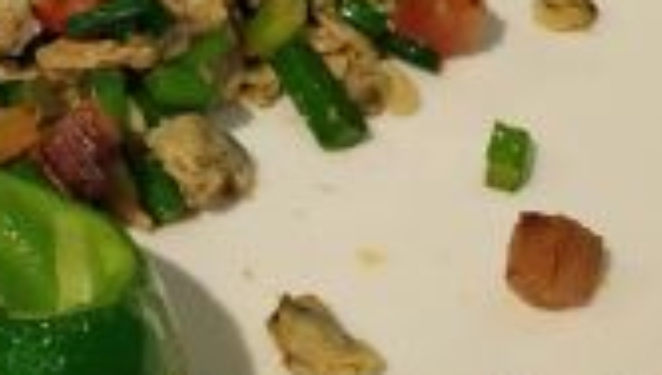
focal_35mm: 110
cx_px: -514
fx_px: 1934
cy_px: -369
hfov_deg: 16.4
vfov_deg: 10.2
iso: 125
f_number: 1.9
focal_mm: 3.94
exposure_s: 1/50
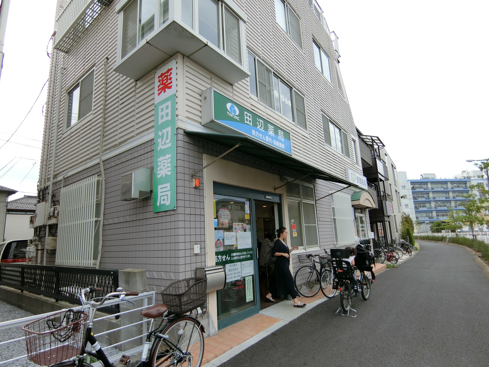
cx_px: 244
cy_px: 184
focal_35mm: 19
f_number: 2.7
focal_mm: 4.06
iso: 80
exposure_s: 1/250
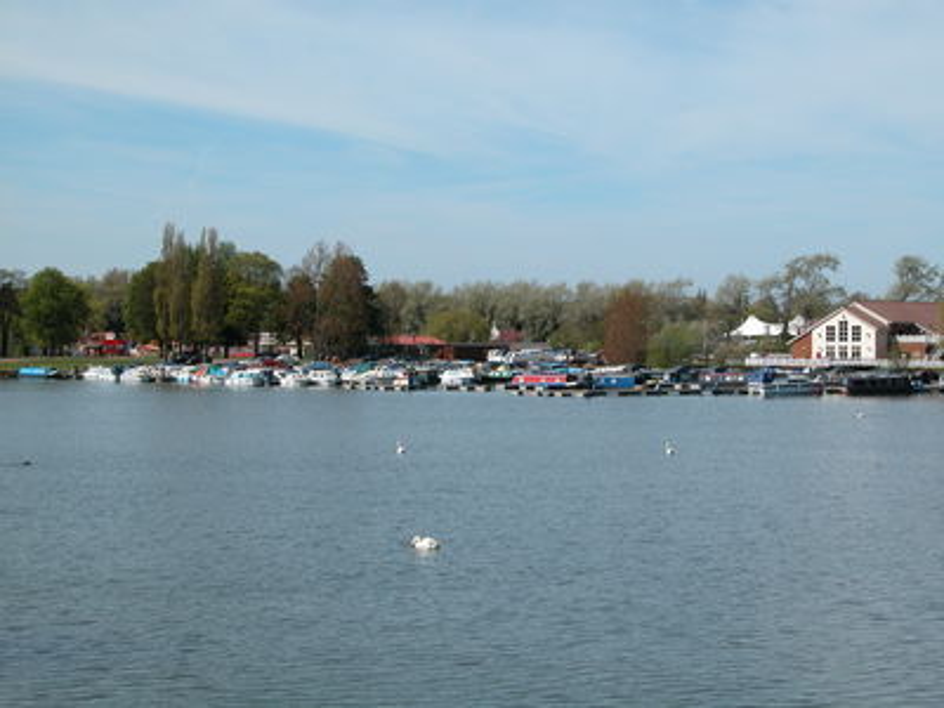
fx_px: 2400
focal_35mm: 88
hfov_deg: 22.3
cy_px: 354
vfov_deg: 16.8
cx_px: 472
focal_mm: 22.3
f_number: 5.6
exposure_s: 1/638
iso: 100
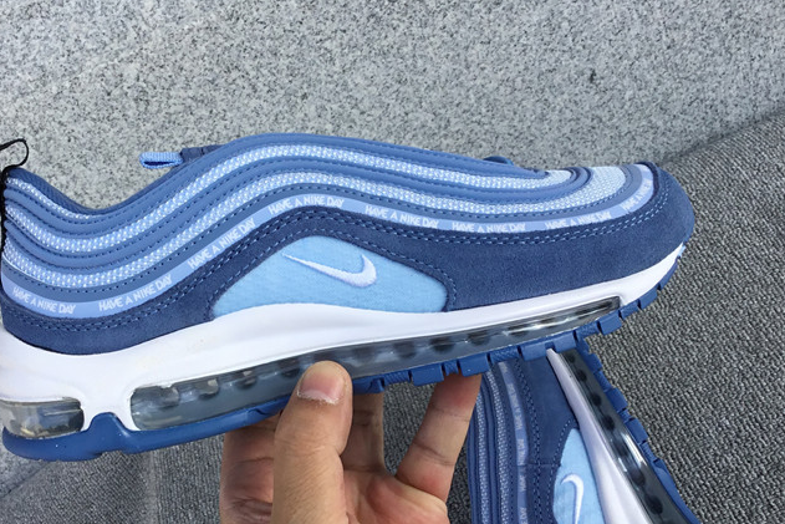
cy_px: 268
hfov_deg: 42.5
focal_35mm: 46
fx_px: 1003
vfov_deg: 29.3
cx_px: 307
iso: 25
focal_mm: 3.3
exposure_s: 1/506
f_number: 2.4
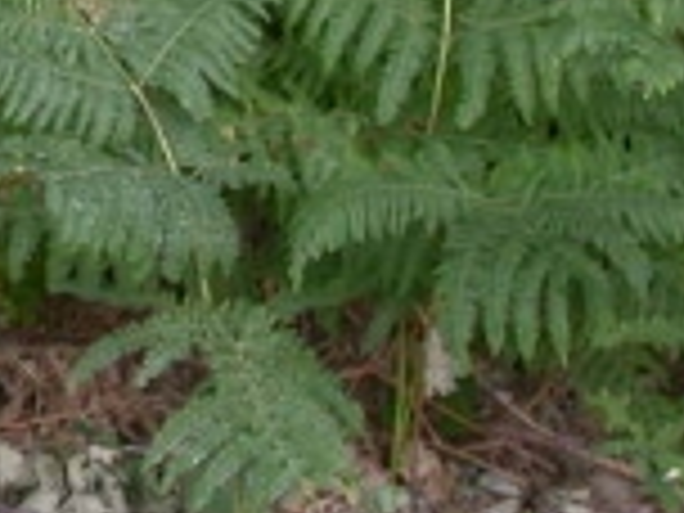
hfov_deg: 4.1
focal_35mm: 472
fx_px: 9327
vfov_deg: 3.1
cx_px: -724
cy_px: -171
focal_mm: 21.7
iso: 100
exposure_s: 1/77
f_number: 4
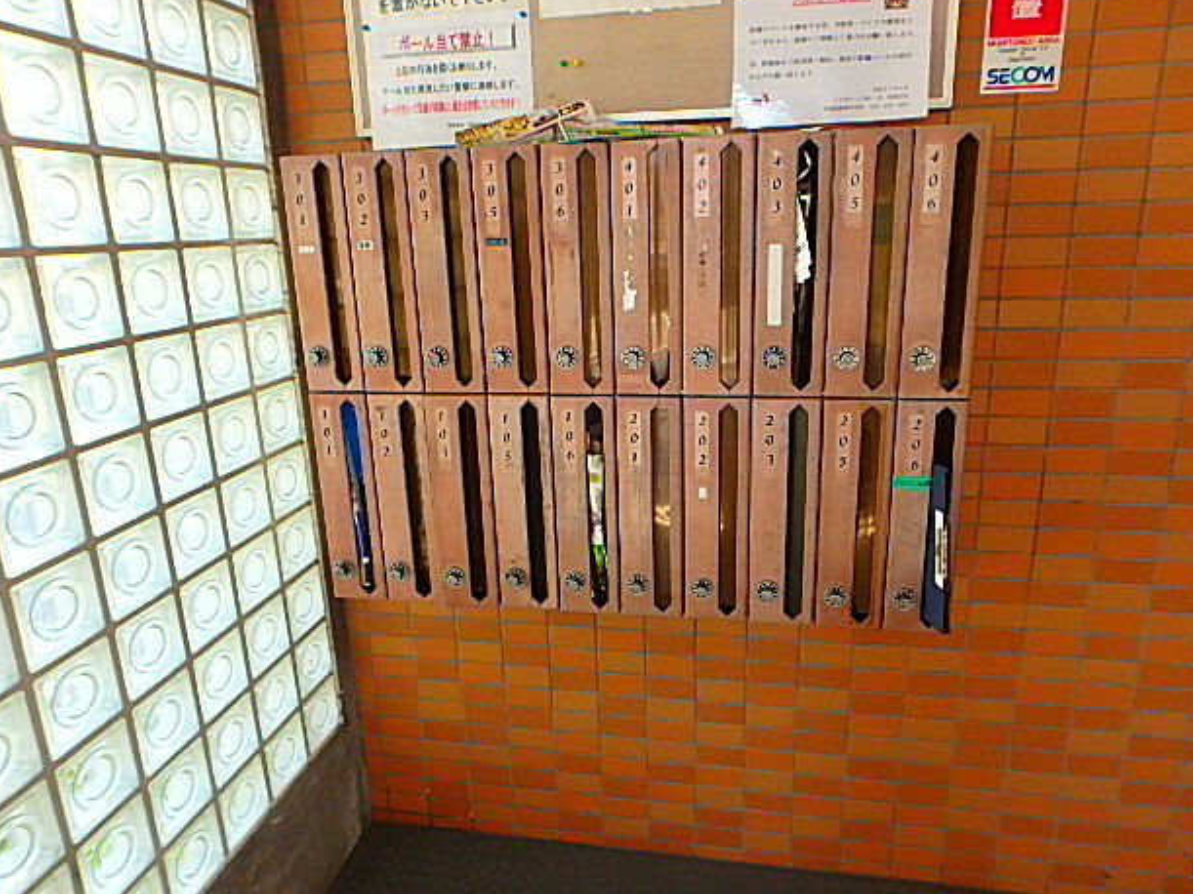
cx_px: 605
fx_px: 758
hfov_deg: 76.4
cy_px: 441
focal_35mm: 22
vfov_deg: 61.1
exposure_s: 1/50
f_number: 3.5
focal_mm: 3.7
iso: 200
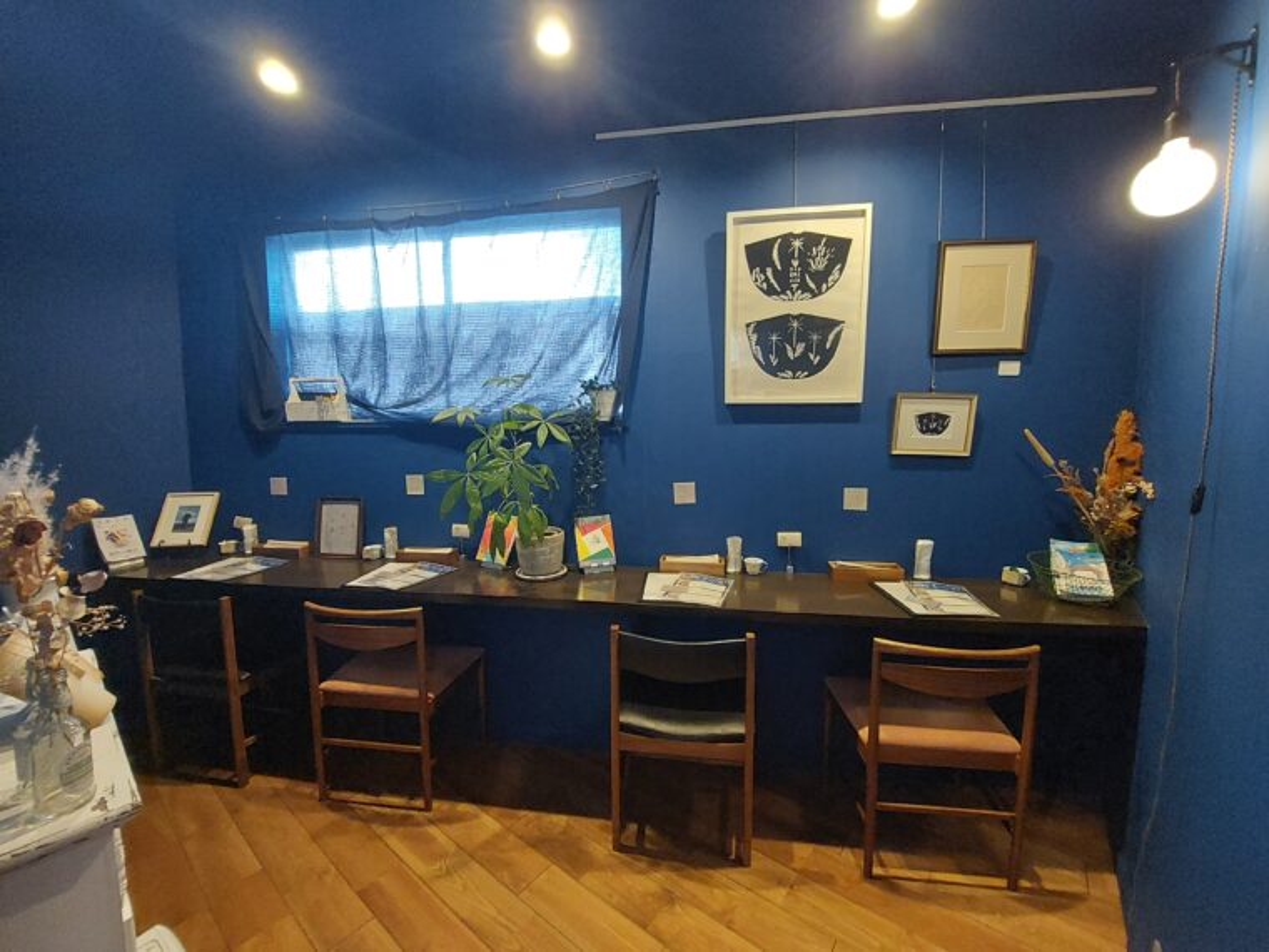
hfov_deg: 106.2
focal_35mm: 13
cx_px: 634
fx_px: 477
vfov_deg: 89.9
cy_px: 476
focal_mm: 1.74
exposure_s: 1/25
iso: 400
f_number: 2.2
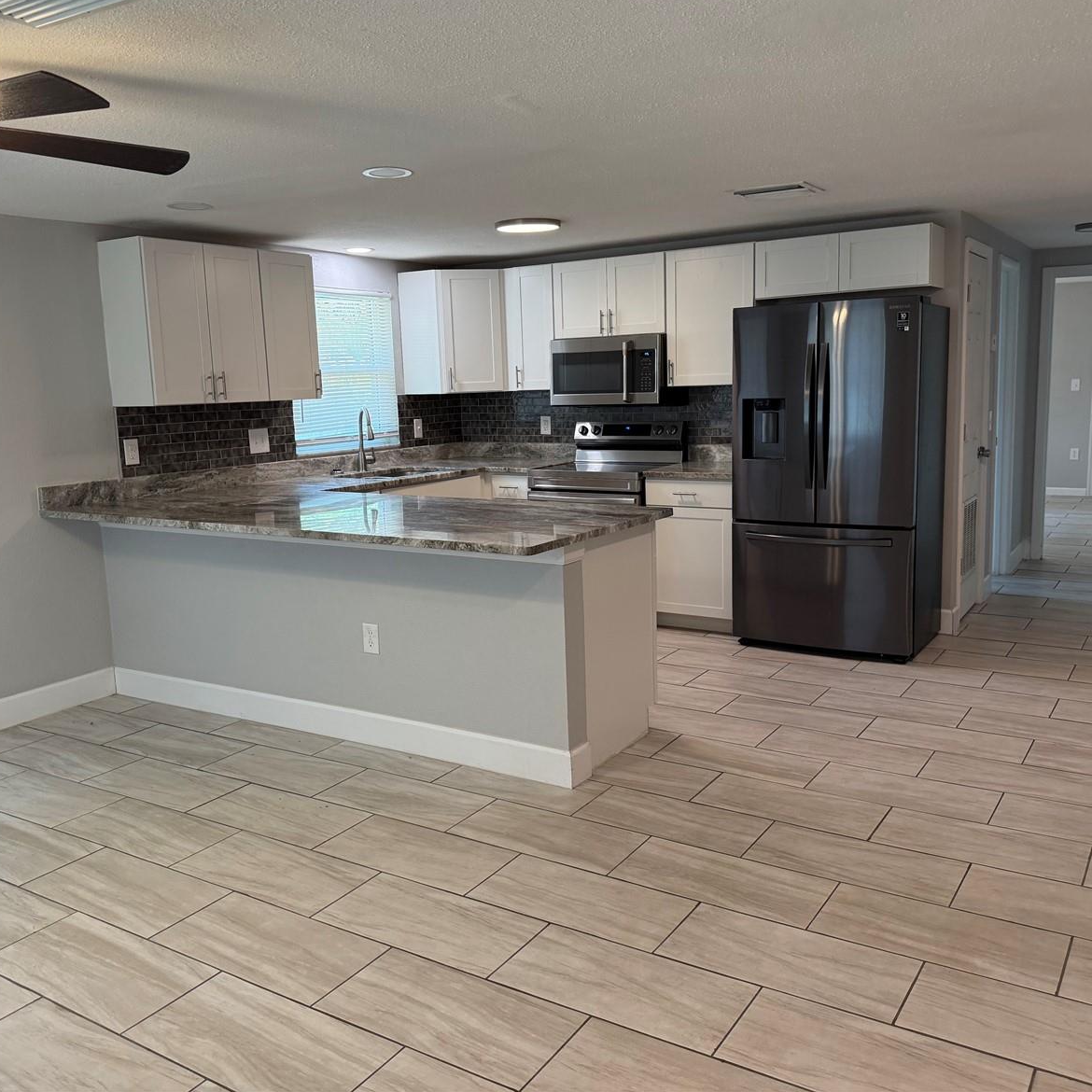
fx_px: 1035
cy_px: 533
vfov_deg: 55.6
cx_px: 539
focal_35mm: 29
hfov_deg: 55.6
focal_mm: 6.76
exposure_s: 1/120
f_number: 1.78
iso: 160
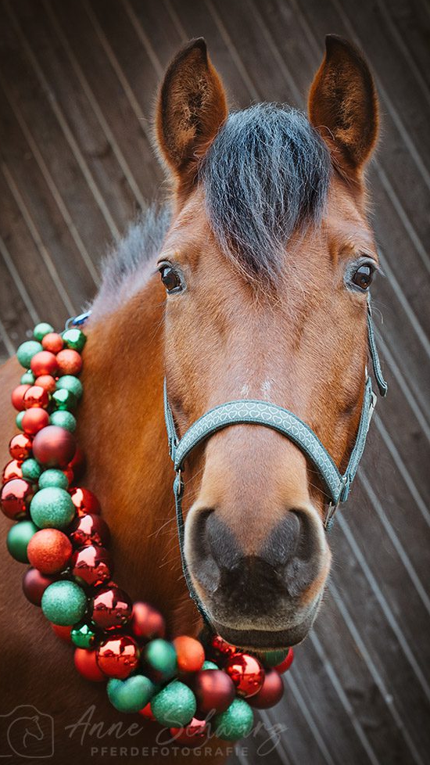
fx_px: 1216
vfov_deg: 34.9
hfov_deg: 20.0
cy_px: 380
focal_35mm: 60
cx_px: 229
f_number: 4
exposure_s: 1/160
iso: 1250
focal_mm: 56
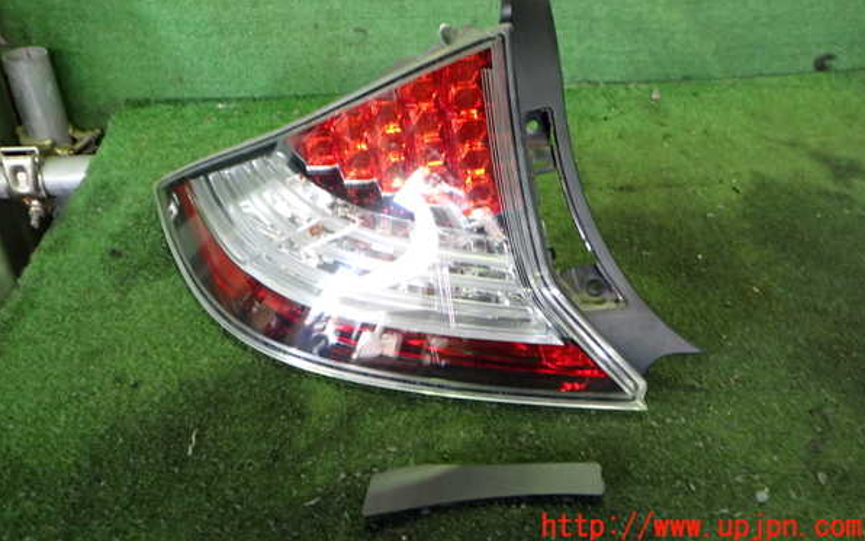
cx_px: 434
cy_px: 219
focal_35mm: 32
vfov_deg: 39.3
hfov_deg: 59.6
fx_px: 755
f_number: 2.3
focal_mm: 5.4
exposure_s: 1/30
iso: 400
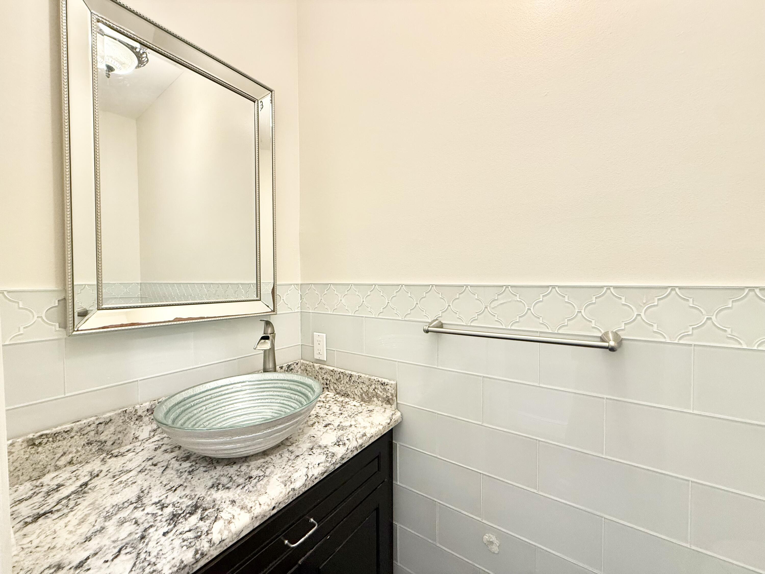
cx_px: 382
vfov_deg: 85.7
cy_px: 287
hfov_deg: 102.1
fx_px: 309
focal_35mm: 14
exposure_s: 1/60
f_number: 2.2
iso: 160
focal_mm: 2.22
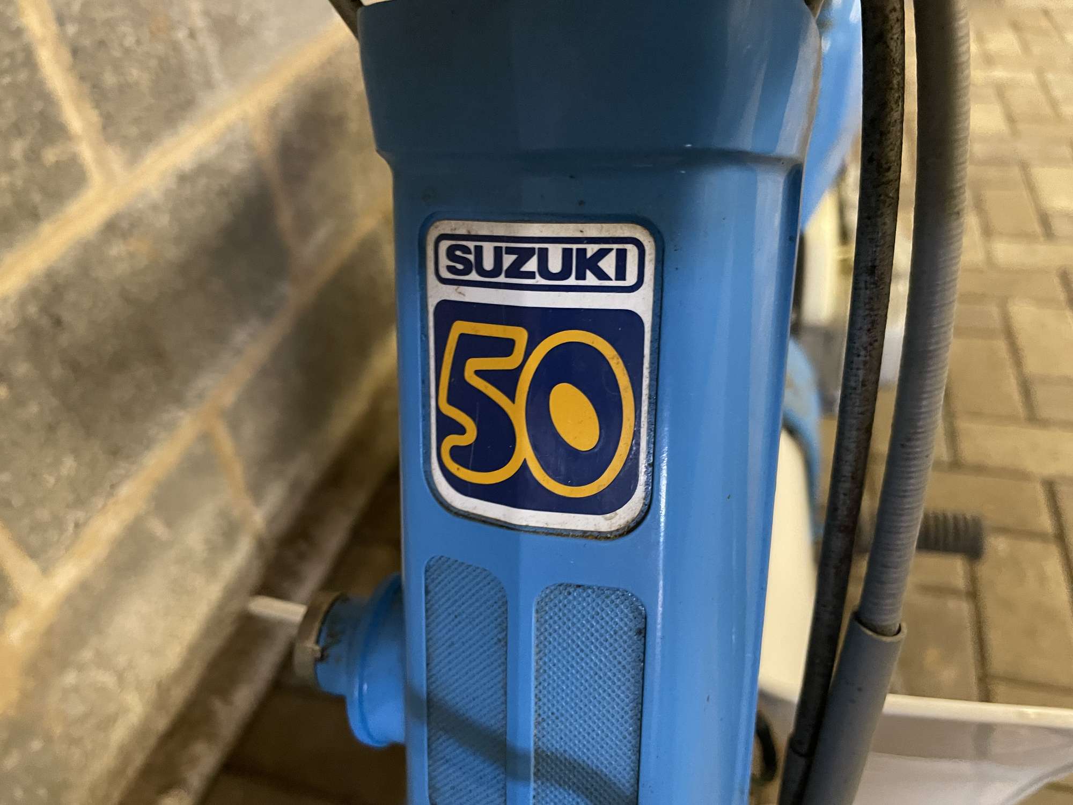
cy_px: 402
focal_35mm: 26
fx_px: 806
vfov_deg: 53.1
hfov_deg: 67.3
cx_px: 536
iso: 640
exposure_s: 1/25
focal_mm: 4.2
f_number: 1.6
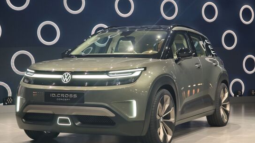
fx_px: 521
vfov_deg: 15.7
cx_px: 128
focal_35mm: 77
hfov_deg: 27.5
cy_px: 80
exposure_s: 1/100
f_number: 1.8
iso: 400
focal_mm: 11.5
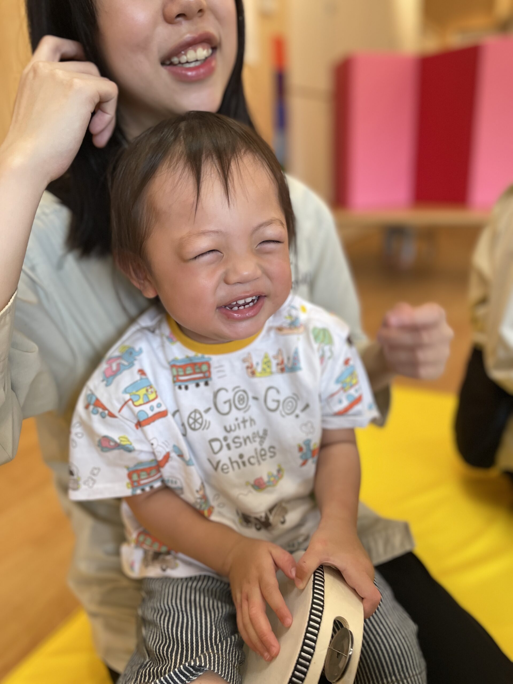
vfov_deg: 67.3
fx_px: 514
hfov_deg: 53.1
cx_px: 256
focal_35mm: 26
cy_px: 342
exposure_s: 1/100
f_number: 1.6
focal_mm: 4.2
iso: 125
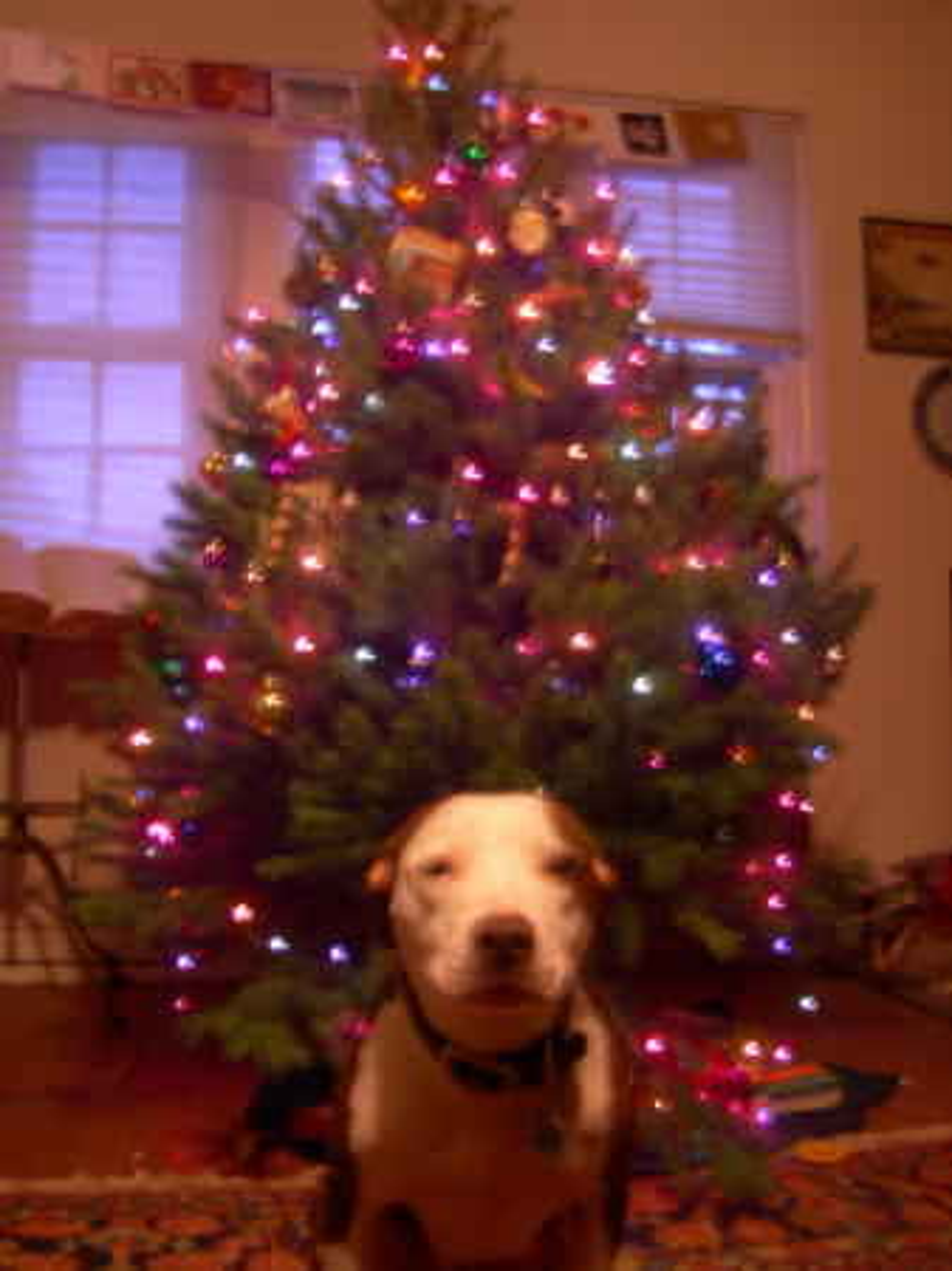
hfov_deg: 37.7
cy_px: 636
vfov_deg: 49.0
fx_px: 1395
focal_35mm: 38
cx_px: 476
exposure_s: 1/2.7
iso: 50
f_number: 2.8
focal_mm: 7.8
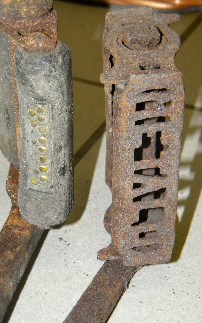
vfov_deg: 22.1
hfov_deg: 13.9
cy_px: 162
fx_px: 828
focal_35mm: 94
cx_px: 98
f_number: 4.5
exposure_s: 1/30
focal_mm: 16
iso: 400
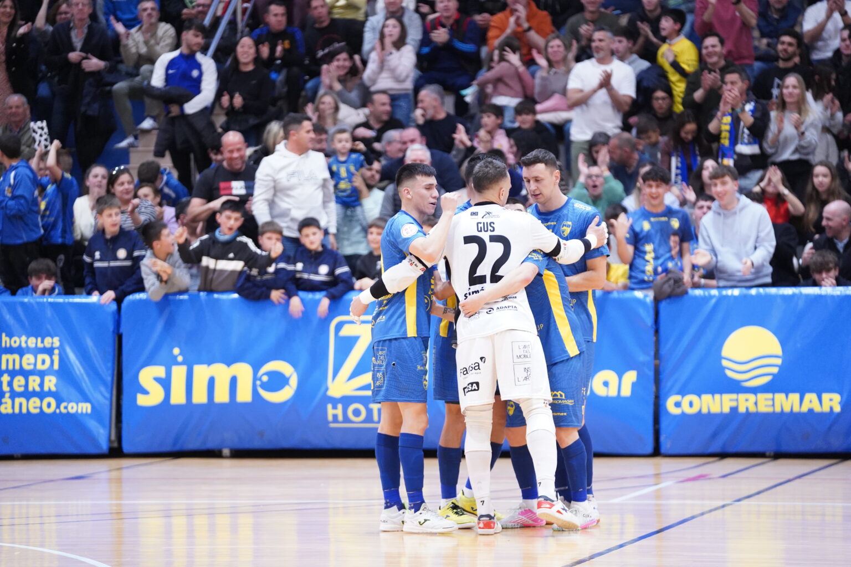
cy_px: 284
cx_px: 426
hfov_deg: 13.0
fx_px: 3735
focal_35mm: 158
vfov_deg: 8.7
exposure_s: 1/1250
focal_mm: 158
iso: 6400
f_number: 2.8
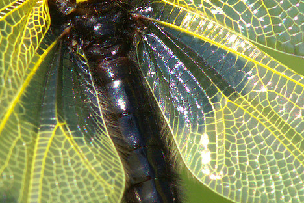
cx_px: 77
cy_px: 30
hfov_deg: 3.8
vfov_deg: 2.6
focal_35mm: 539
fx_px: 4551
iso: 320
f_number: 18
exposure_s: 1/200
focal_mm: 105
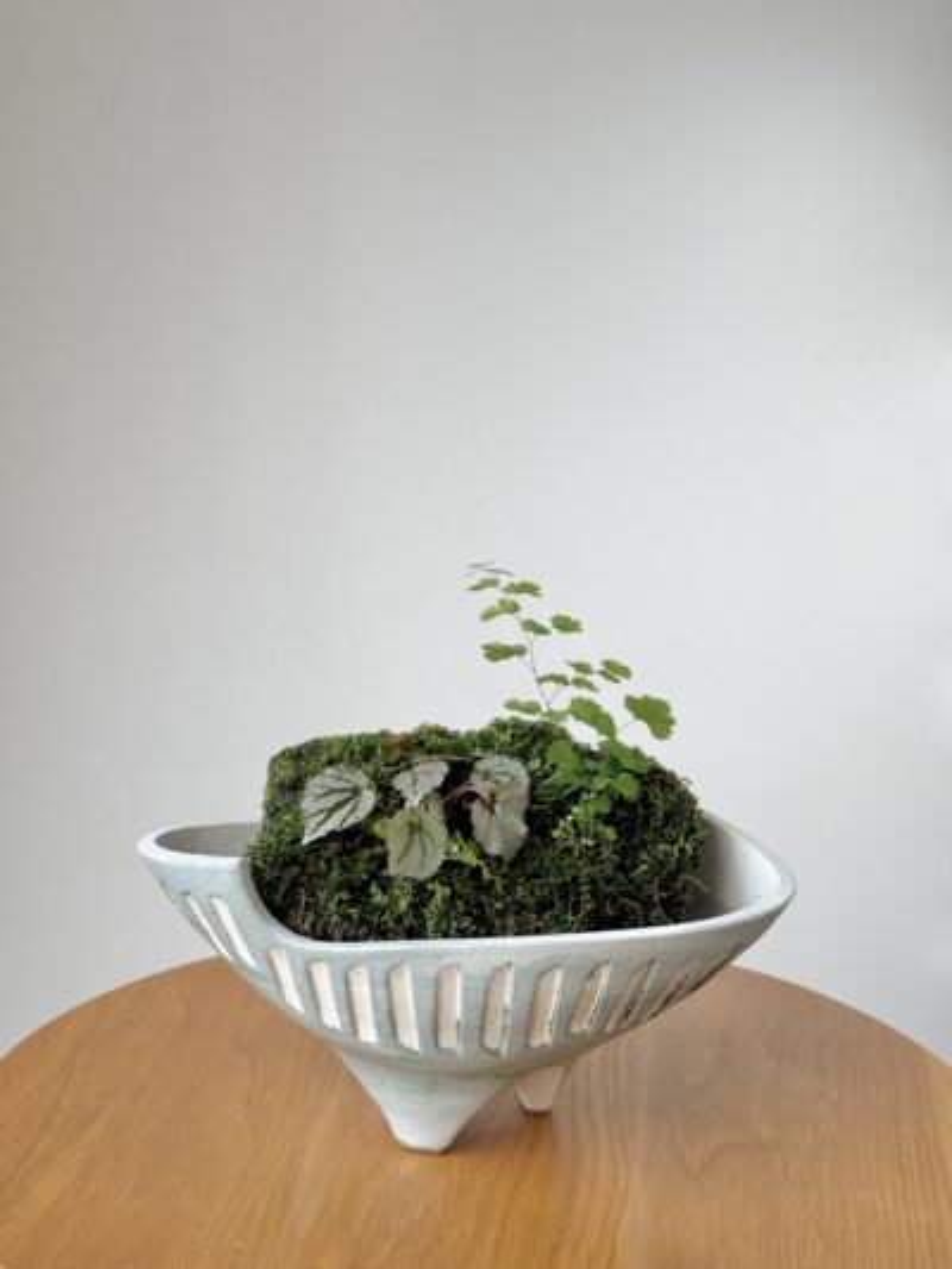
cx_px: 476
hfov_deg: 30.3
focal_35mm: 48
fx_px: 1759
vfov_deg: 39.6
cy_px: 634
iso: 50
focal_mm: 6.76
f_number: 1.78
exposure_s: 1/192
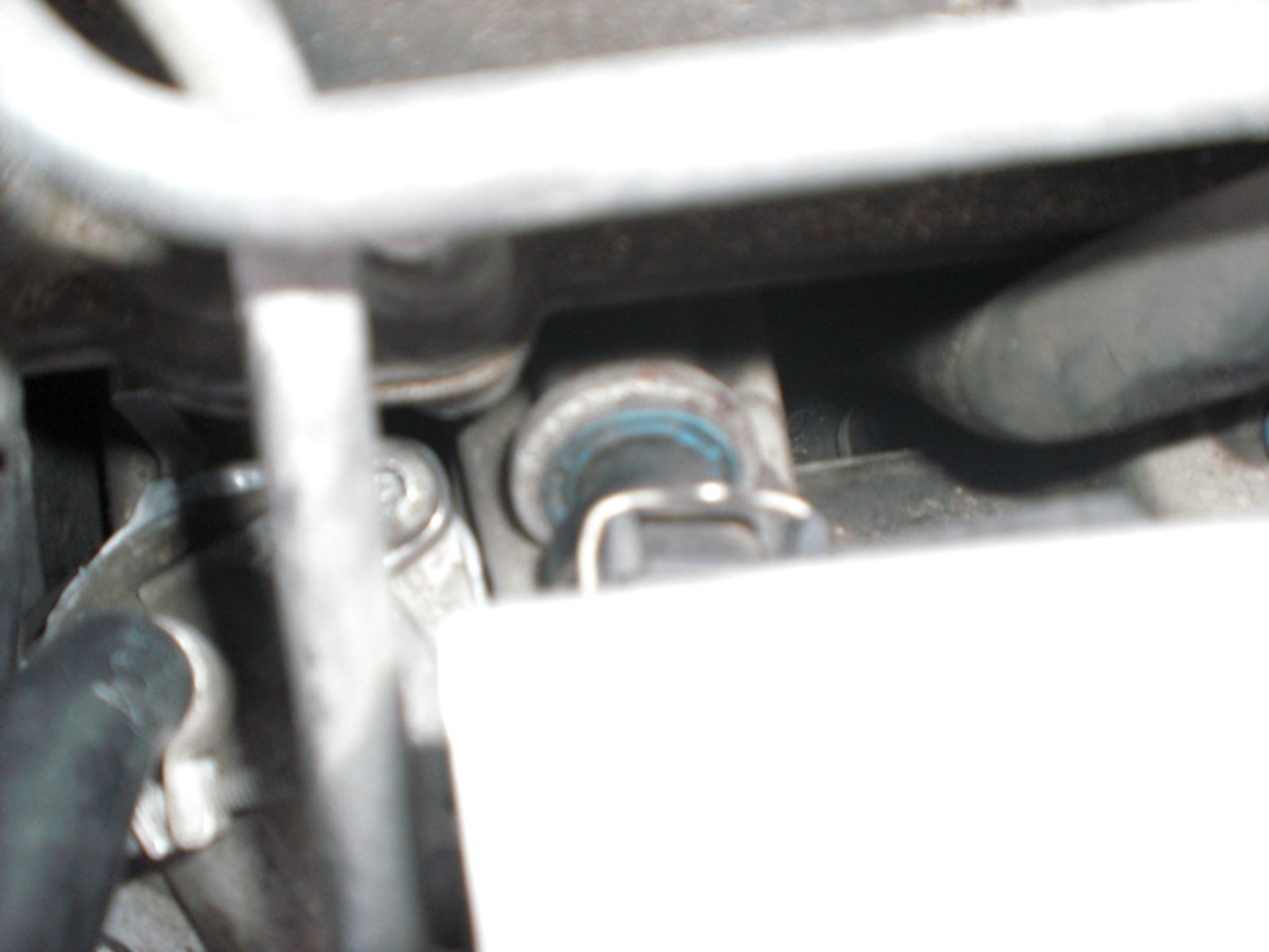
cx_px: 634
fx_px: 1393
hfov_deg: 49.0
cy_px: 476
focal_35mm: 38
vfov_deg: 37.7
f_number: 3.1
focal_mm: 6.3
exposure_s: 1/60
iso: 200
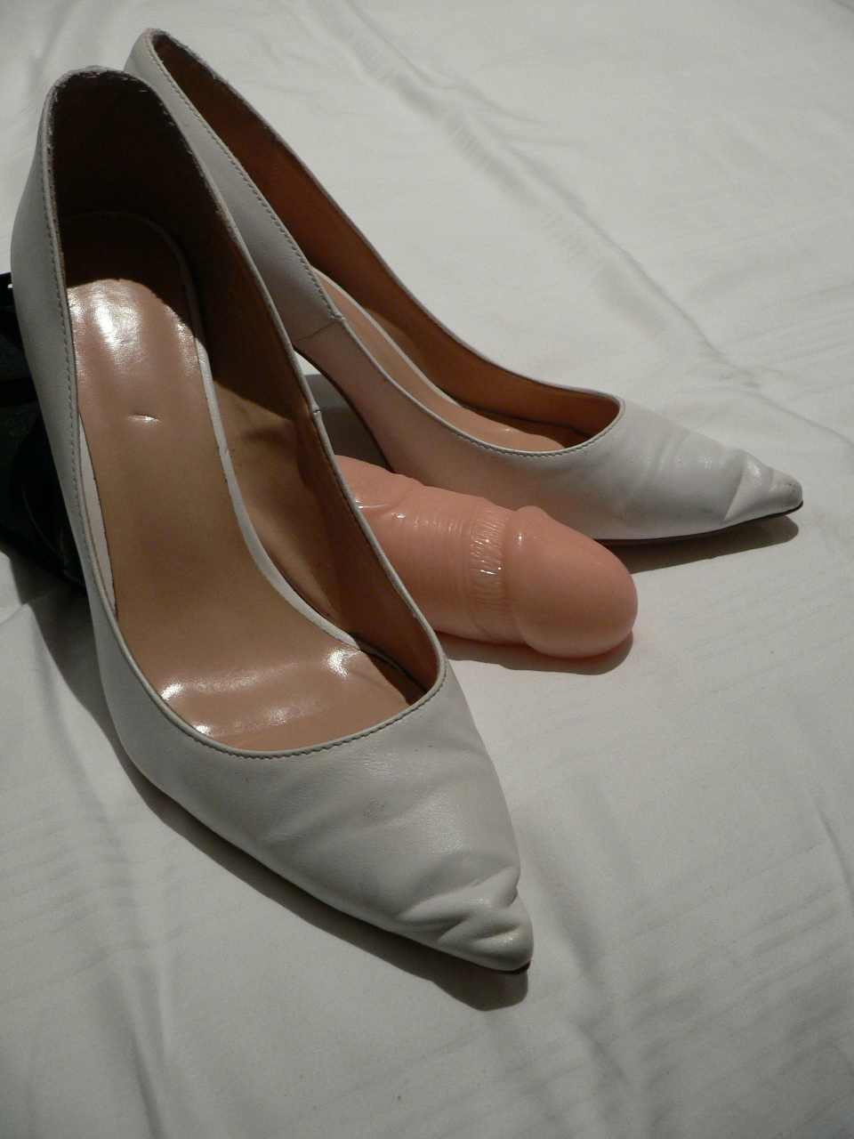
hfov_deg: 39.7
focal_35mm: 36
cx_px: 427
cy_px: 570
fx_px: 1184
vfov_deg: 51.4
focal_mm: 6
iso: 200
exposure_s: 1/30
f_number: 2.8
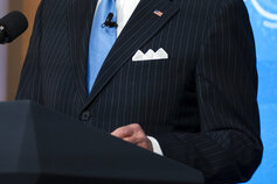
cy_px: 4
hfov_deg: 5.6
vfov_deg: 3.8
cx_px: 28
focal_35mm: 365
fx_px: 2808
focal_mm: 169
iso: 2000
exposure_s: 1/250
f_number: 4
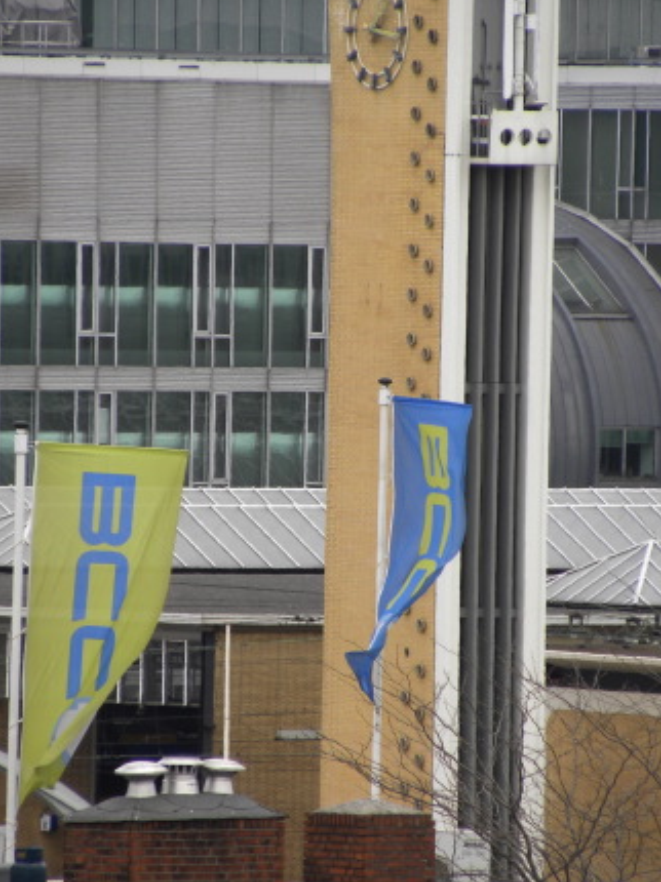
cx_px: 406
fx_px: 23676
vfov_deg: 2.1
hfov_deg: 1.6
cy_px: 443
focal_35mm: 929
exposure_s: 1/178
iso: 64
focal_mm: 110.4
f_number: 5
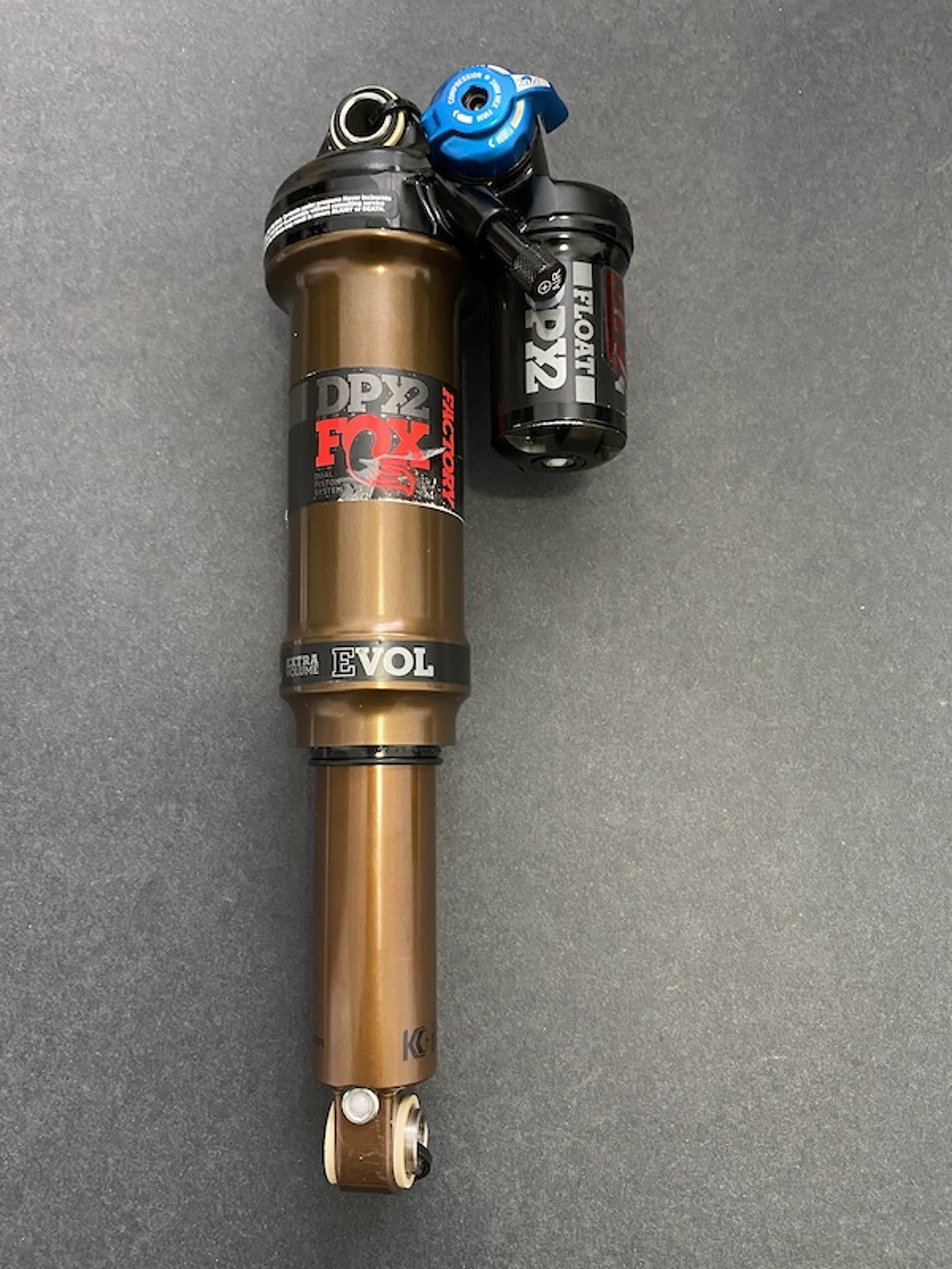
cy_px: 634
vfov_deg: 67.3
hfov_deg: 53.1
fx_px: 953
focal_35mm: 26
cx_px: 476
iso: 640
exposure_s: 1/30
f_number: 1.8
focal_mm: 4.25
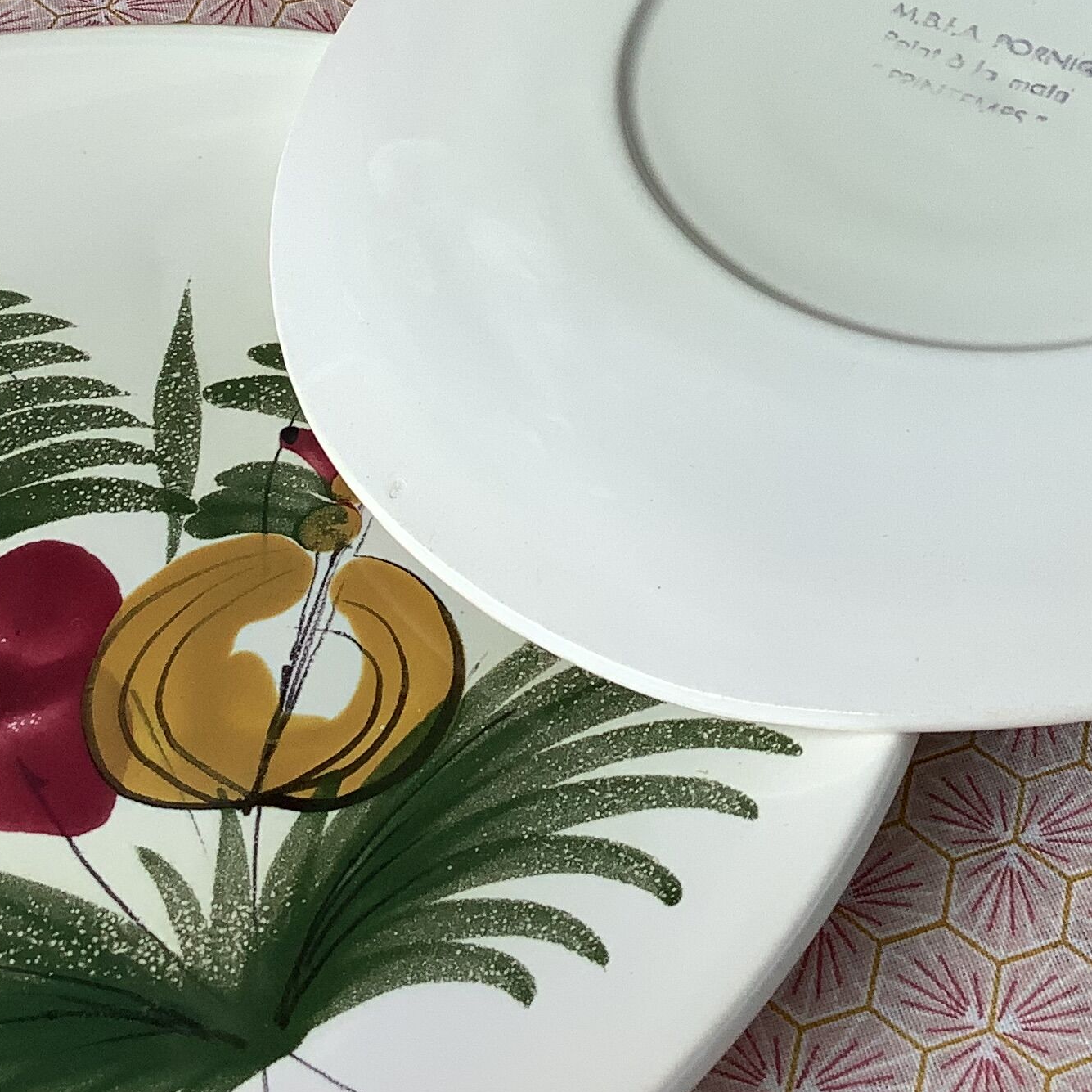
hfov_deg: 25.2
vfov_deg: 25.0
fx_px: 2391
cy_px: 120
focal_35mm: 67
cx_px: 917
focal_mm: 3.3
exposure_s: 1/120
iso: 40
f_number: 2.4
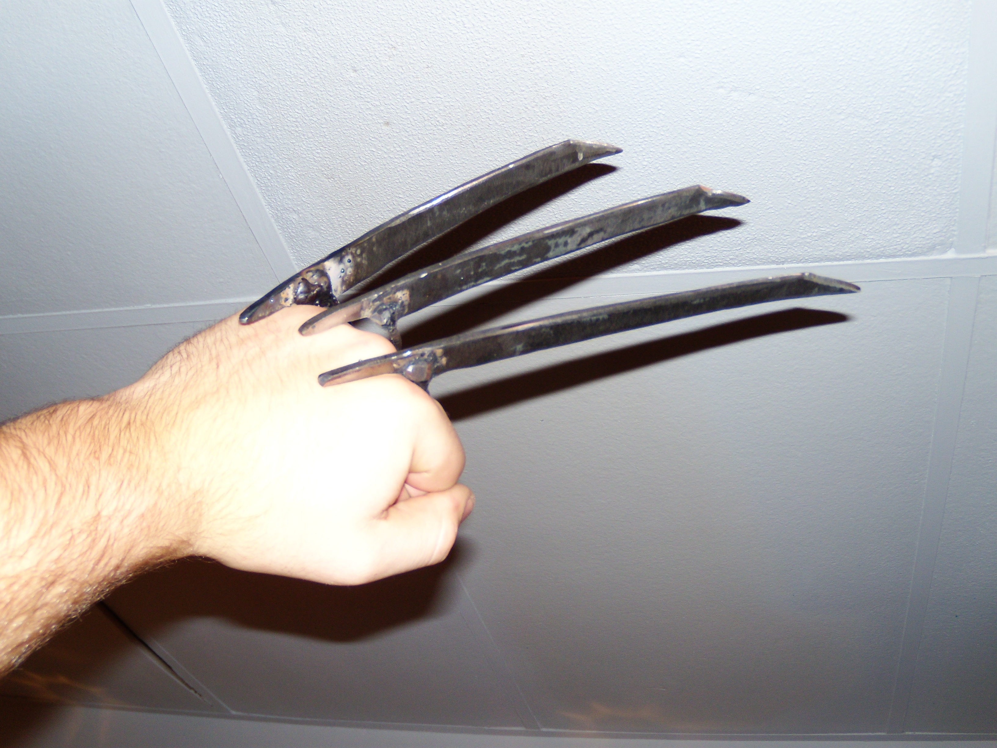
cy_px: 374
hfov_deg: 51.4
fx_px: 1037
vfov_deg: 39.7
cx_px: 498
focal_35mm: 36
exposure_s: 1/30
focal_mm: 6.4
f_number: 3.6
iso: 80
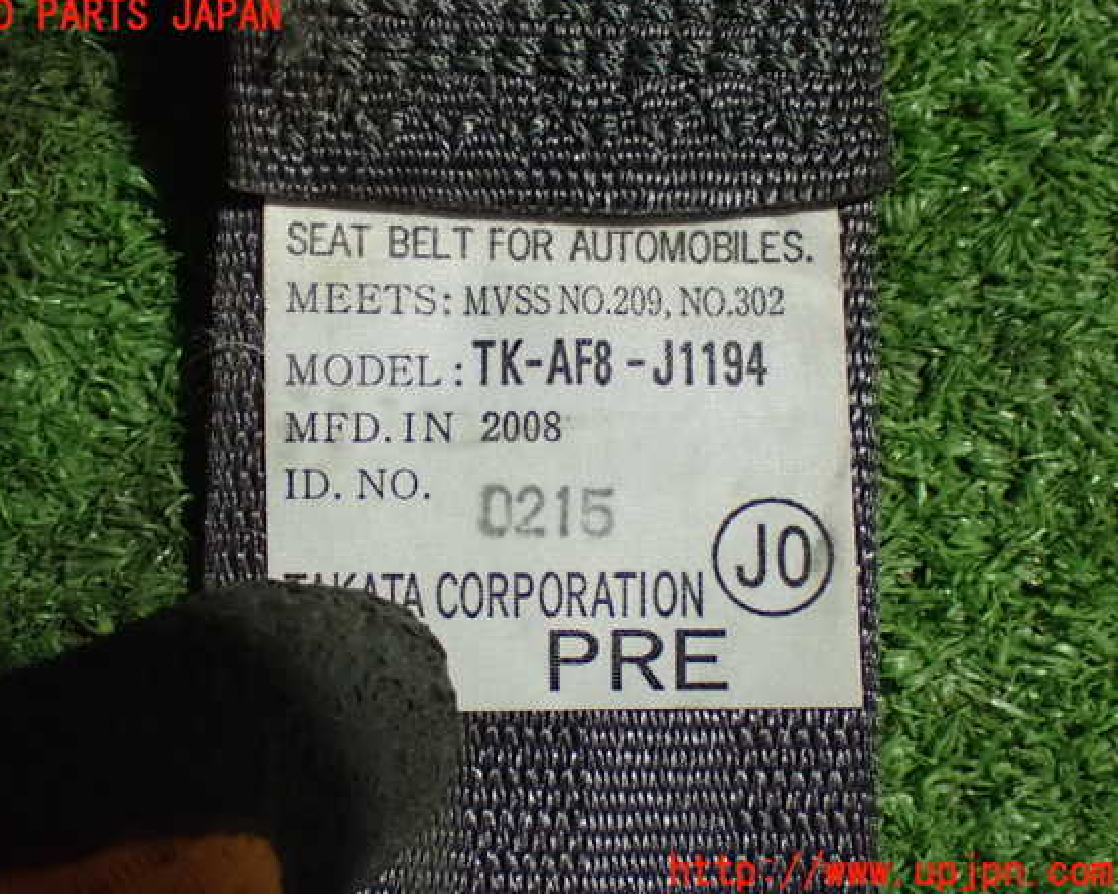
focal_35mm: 57
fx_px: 1886
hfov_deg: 33.0
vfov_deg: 26.7
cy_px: 445
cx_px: 520
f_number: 3.3
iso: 1600
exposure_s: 1/40
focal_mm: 9.65
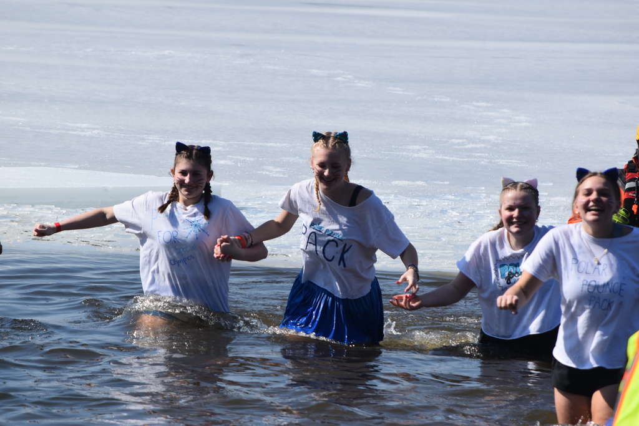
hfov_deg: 6.9
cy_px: 213
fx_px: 5325
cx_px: 320
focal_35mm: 300
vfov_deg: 4.6
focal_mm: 200
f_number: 8
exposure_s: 1/500
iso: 125
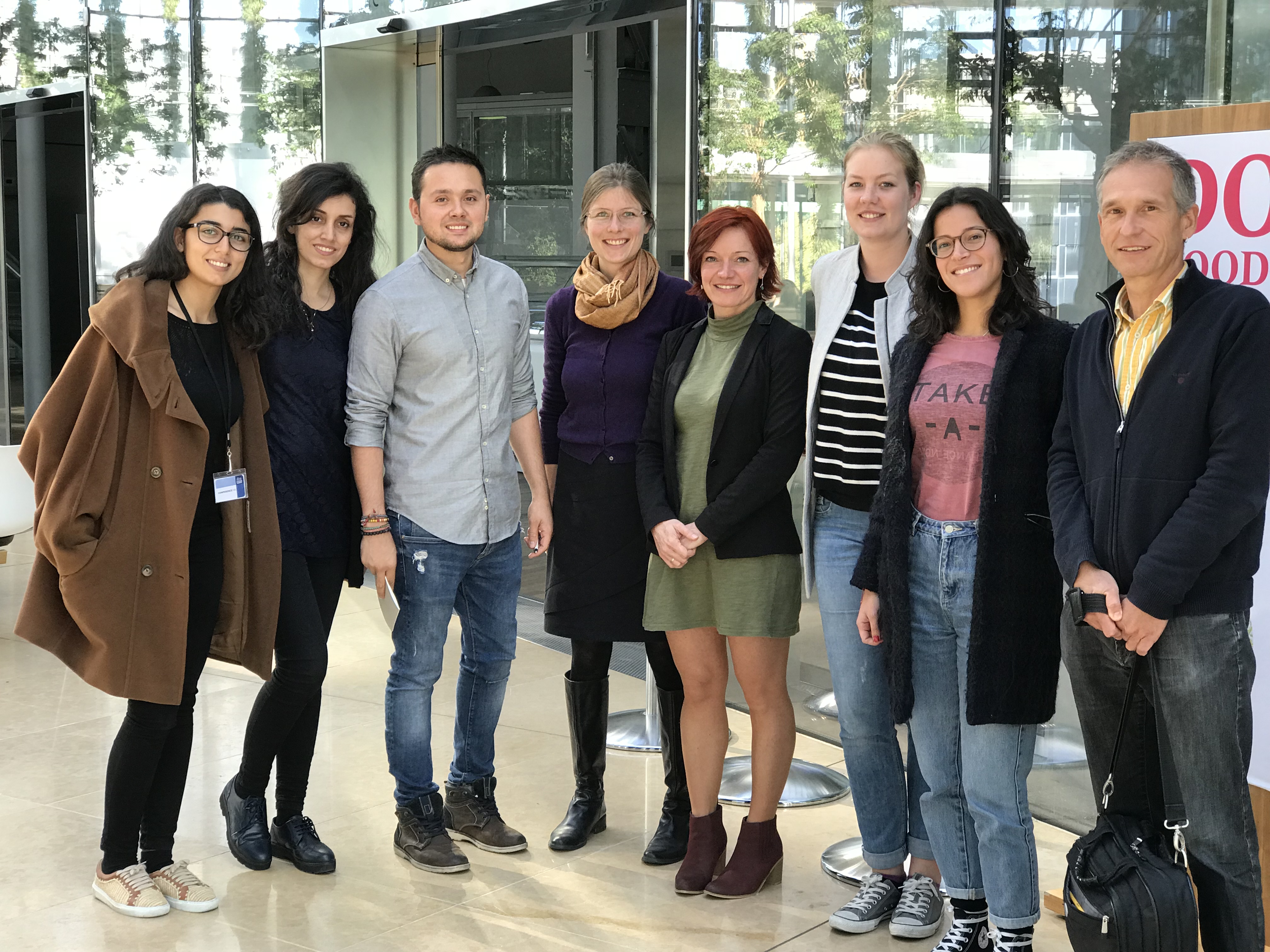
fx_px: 2091
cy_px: 476
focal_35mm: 57
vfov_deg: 25.7
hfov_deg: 33.8
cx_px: 635
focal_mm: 6.6
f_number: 2.8
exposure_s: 1/50
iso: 32
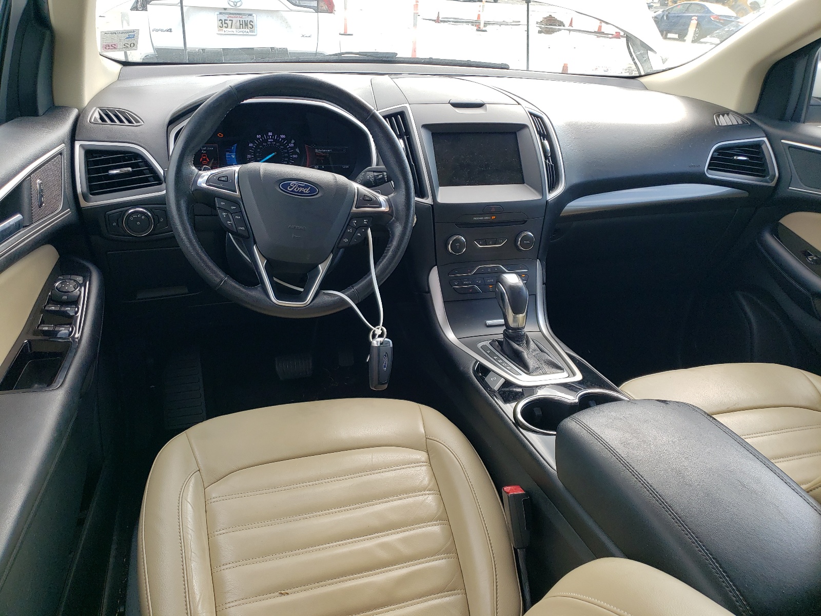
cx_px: 410
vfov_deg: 53.1
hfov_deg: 67.3
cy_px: 308
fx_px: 617
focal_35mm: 26
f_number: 1.5
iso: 50
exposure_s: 1/385
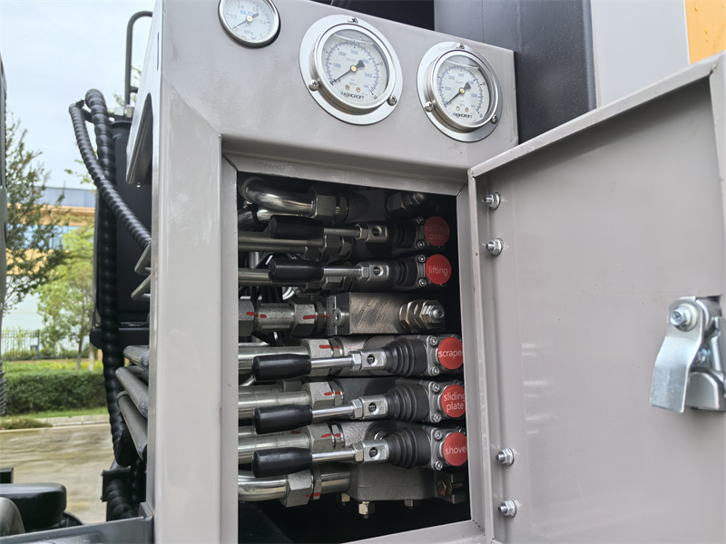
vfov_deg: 51.4
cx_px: 363
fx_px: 566
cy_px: 272
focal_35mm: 27
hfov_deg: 65.3
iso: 50
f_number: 2
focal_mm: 5.75
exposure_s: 1/557
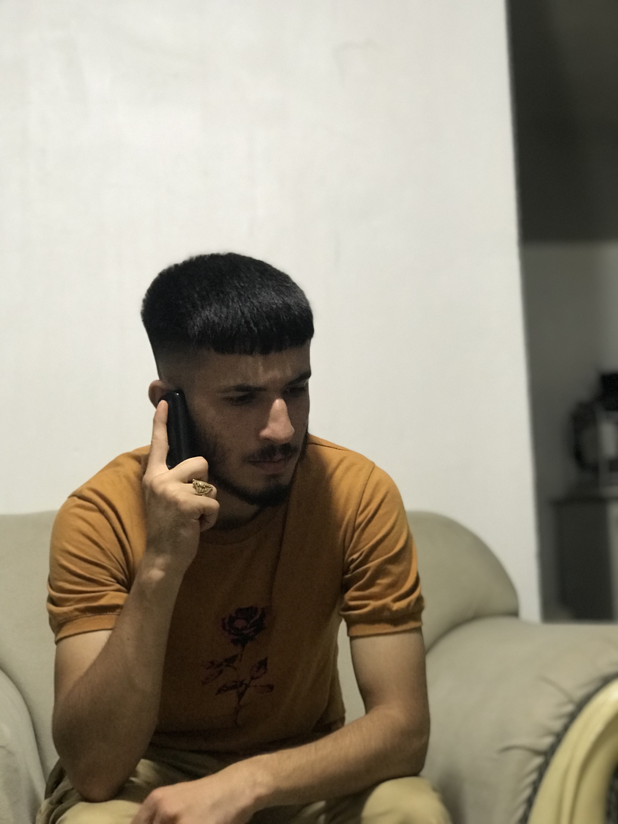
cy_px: 412
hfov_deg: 25.7
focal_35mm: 57
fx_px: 1357
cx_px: 309
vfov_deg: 33.8
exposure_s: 1/50
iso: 400
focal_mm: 6.6
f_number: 2.8
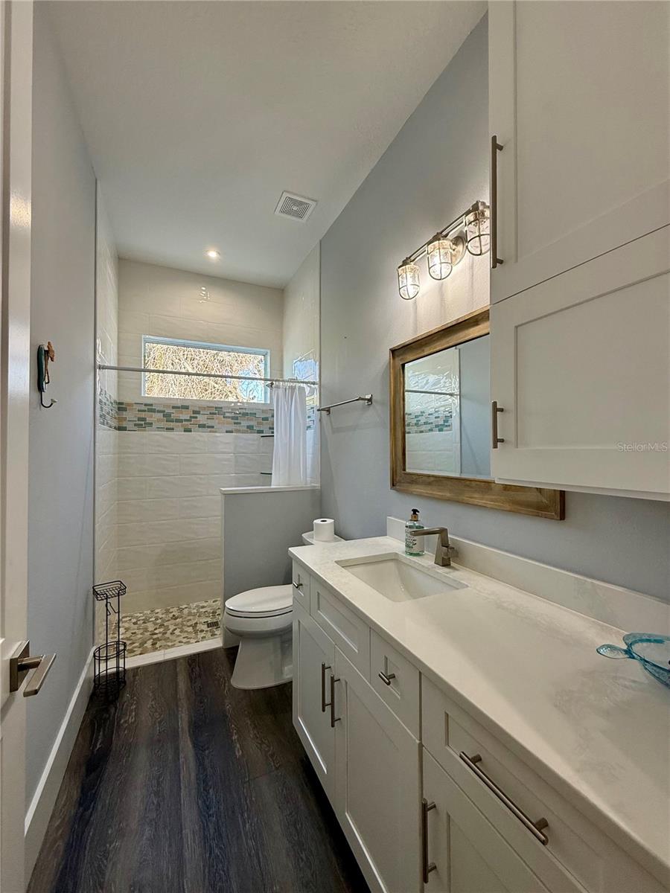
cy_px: 446
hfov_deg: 85.7
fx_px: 361
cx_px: 335
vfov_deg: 102.1
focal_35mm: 14
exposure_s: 1/120
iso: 125
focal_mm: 2.22
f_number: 2.2
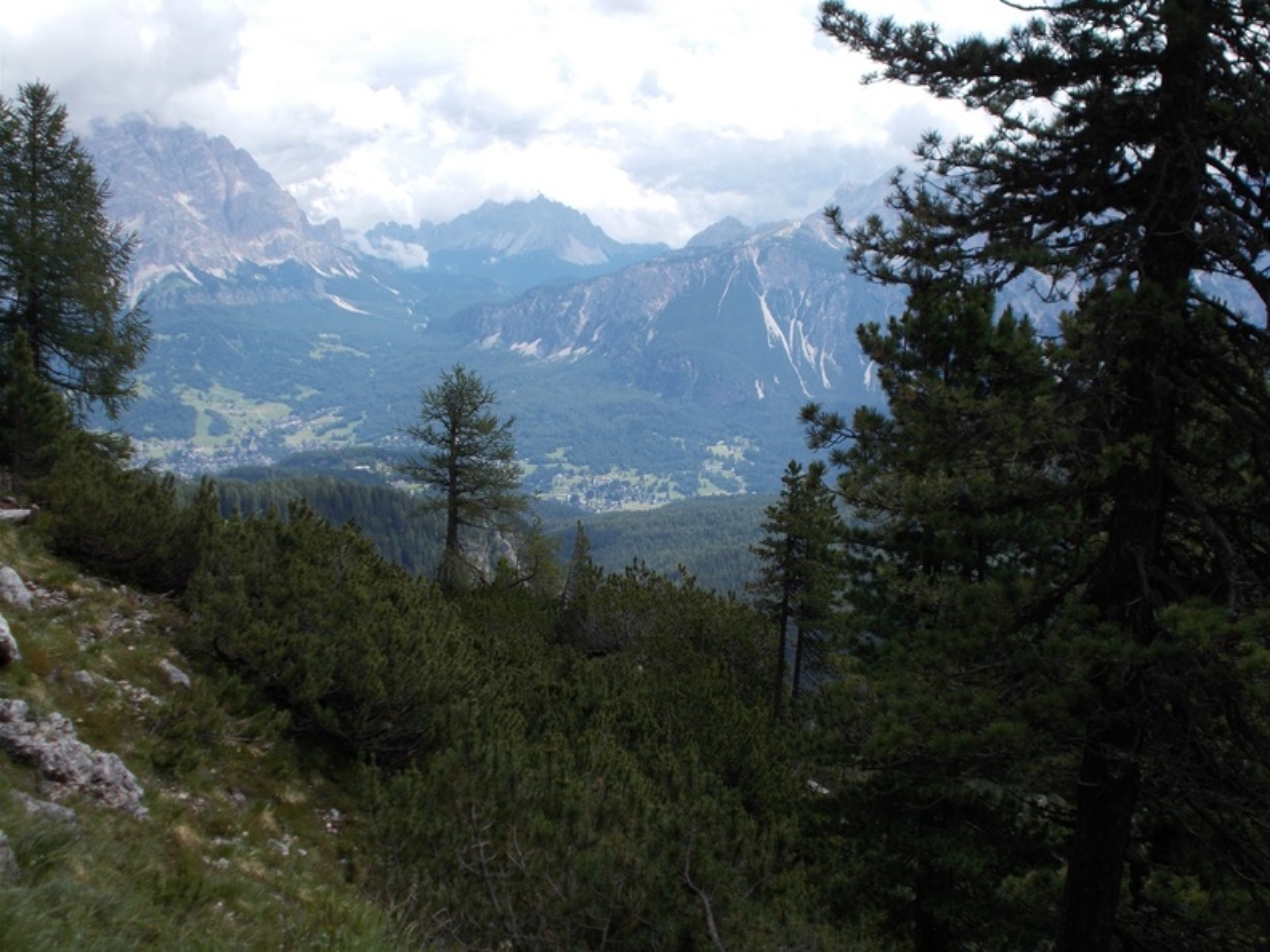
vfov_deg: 29.1
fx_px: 1834
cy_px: 476
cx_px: 635
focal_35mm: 50
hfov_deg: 38.2
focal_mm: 9
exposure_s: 1/320
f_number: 4.5
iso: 80
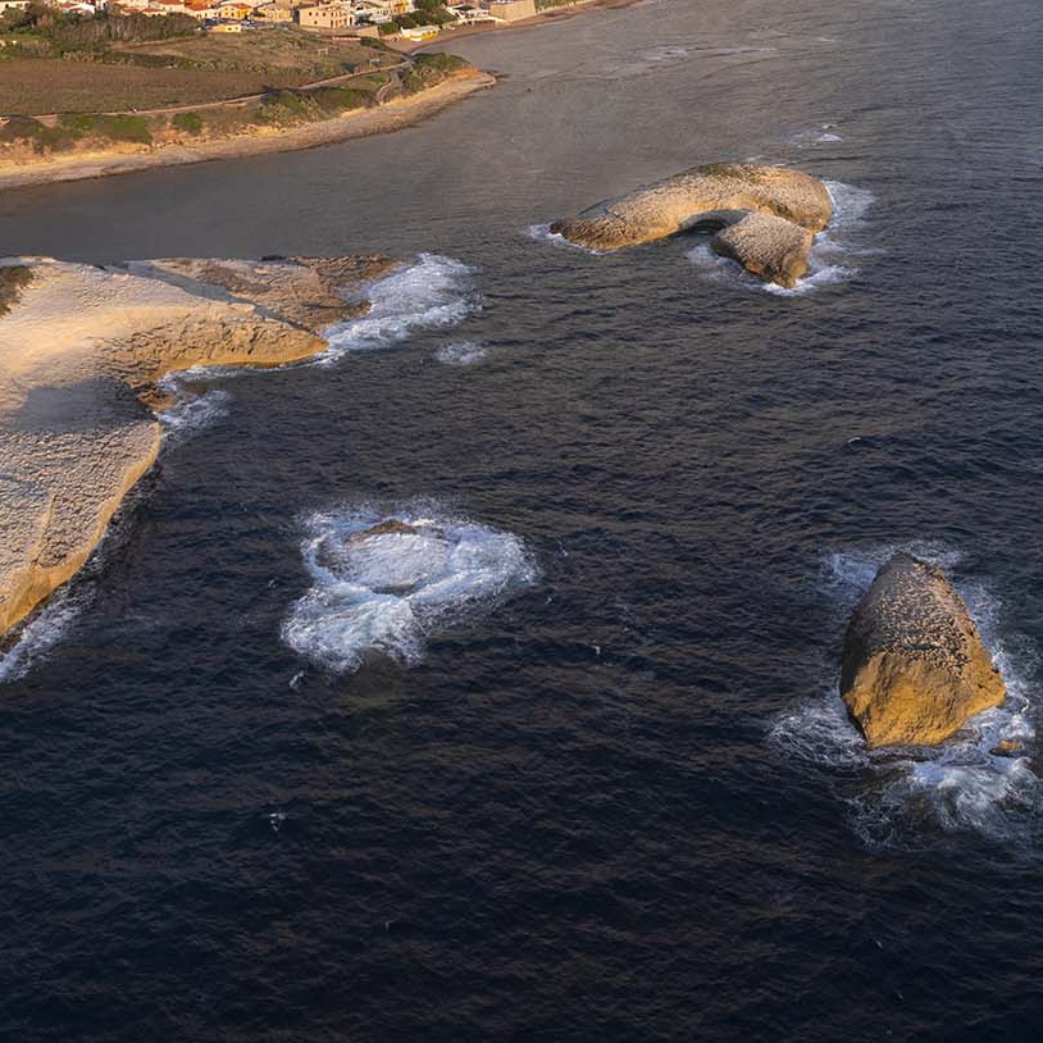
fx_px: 1704
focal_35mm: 50
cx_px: 432
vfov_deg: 32.6
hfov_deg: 33.9
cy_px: 142
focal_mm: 12.29
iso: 100
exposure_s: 1/800
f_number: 3.5
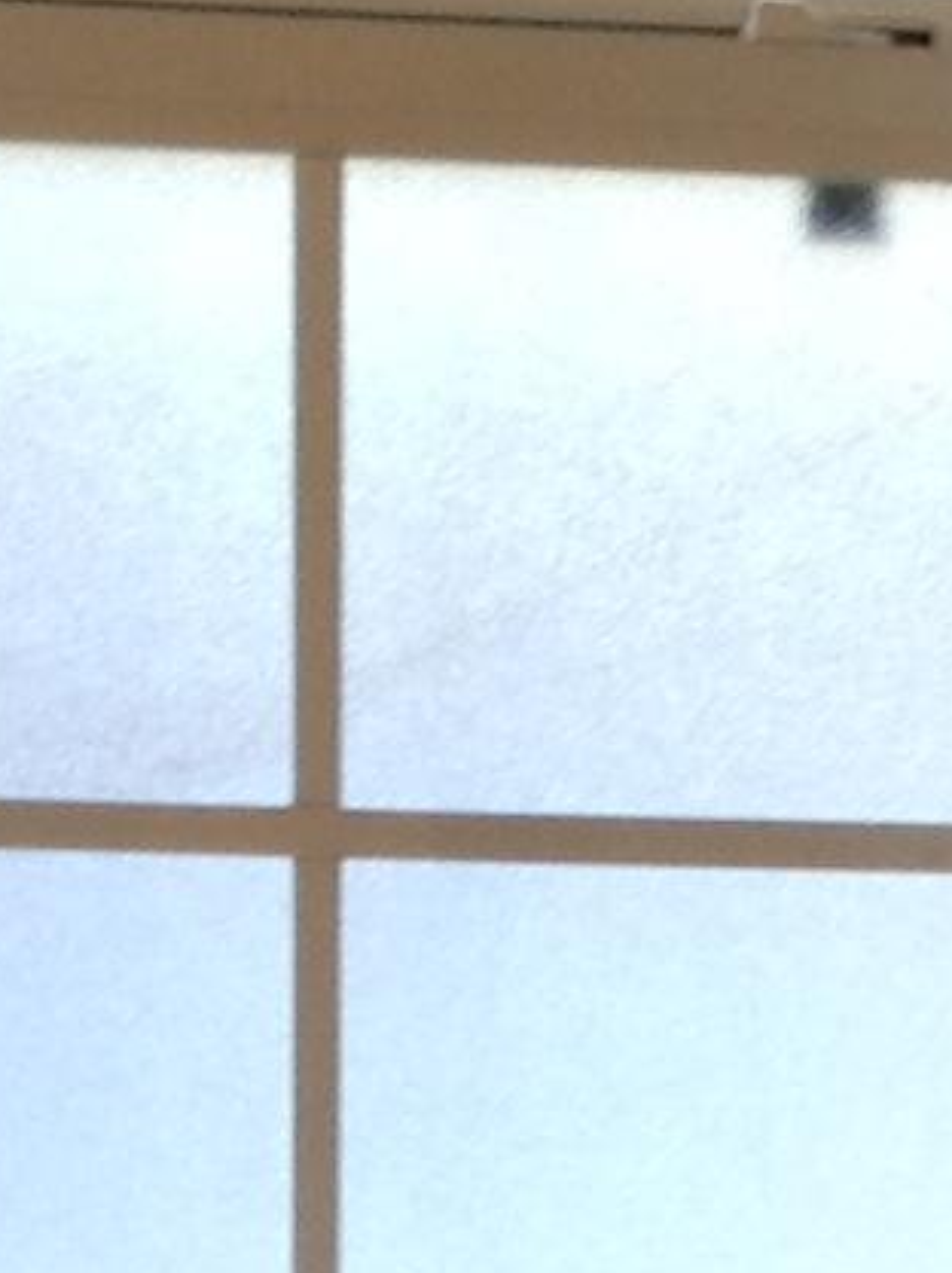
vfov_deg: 9.2
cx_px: 787
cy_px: 2332
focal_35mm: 205
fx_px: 7529
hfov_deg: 7.2
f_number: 2.4
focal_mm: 3.3
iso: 32
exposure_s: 1/24
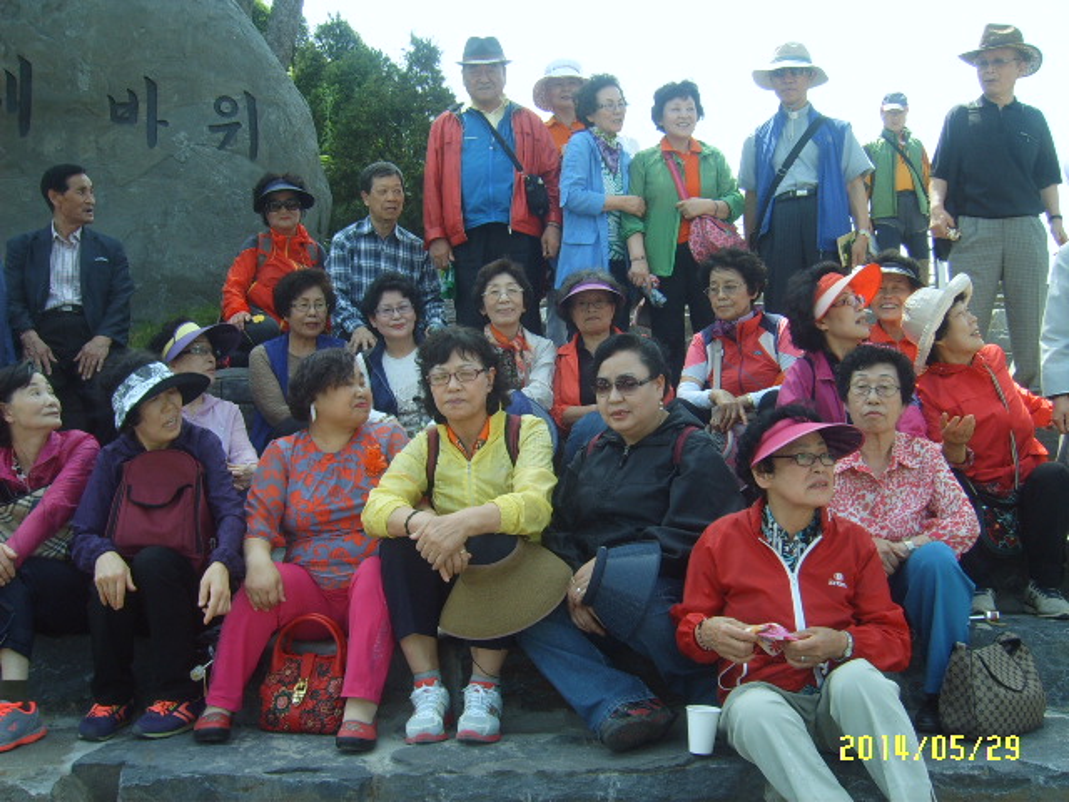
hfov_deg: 52.6
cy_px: 401
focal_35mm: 35
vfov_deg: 40.7
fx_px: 1081
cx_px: 534
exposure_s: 1/125
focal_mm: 5.8
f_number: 5.8
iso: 50
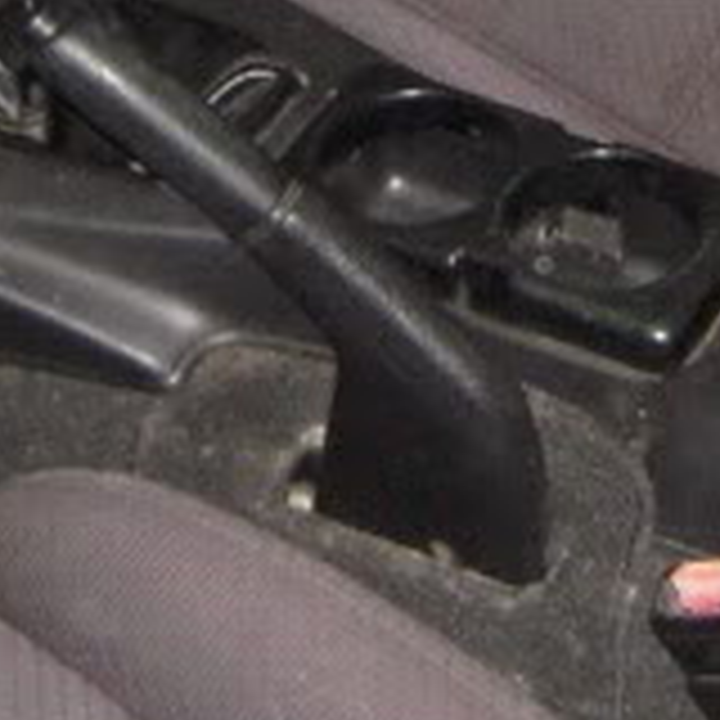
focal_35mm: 158
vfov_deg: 10.8
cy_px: -266
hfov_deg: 11.0
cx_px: 666
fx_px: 3718
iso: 400
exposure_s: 1/25
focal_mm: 5
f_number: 2.7
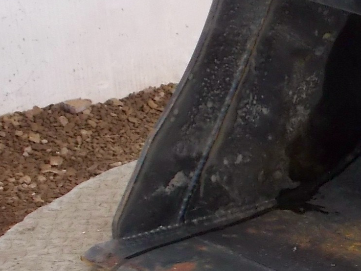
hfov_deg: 12.4
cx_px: 499
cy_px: 203
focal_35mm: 154
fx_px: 1605
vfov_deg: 9.6
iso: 200
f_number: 4.5
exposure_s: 1/25
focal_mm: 9
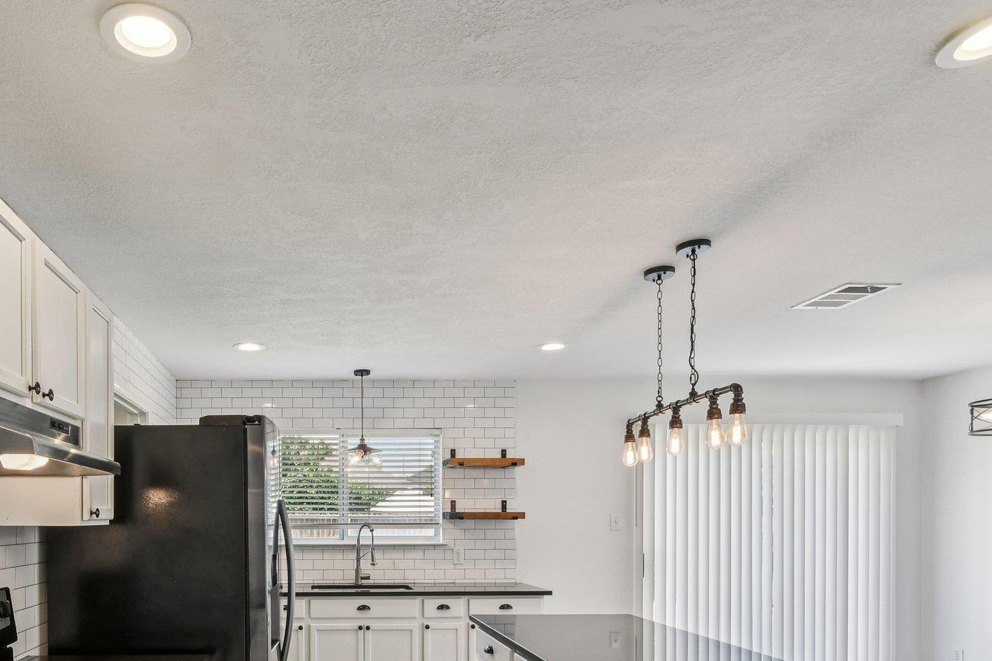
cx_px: 316
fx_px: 634
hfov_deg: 73.4
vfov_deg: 52.4
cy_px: 503
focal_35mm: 23
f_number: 8
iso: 400
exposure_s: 1/50
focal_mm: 10
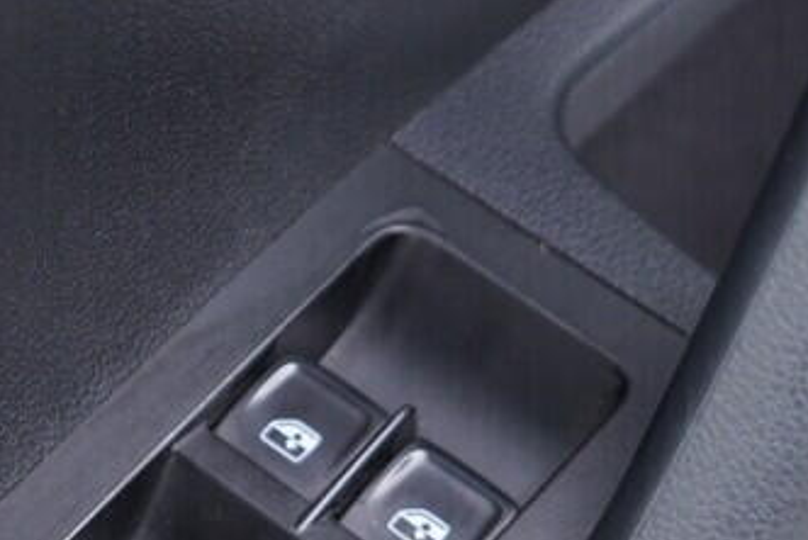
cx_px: 287
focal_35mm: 111
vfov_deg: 12.3
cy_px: 514
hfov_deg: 18.4
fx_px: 2493
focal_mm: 24
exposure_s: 1/40
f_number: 2.8
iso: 320
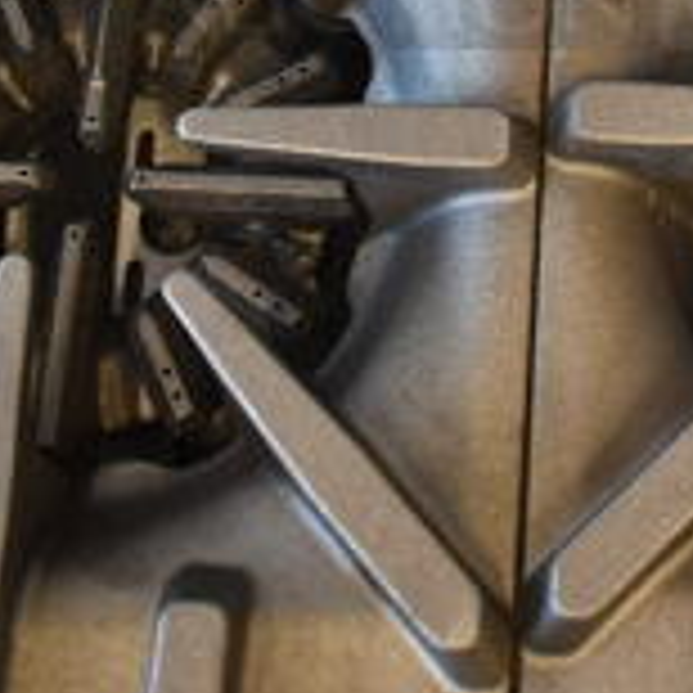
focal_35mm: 91
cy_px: -189
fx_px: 2061
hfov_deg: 18.8
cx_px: 608
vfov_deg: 17.9
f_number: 3.5
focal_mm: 18
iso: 560
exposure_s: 1/30
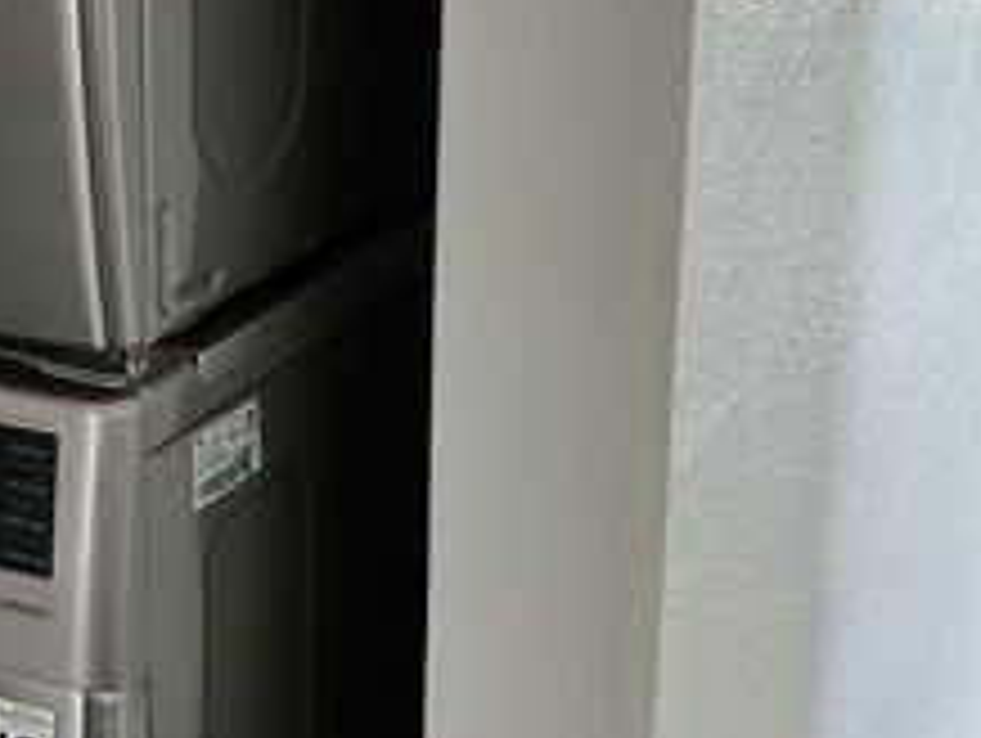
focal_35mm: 85
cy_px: 122
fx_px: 2412
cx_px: -306
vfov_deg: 17.2
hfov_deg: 20.9
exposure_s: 1/40
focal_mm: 3
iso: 200
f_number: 1.8
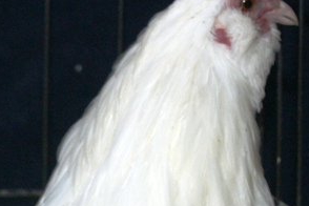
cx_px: 114
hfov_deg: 8.8
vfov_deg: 5.8
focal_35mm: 235
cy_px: 241
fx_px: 2015
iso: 800
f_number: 5.6
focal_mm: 45
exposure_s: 1/60
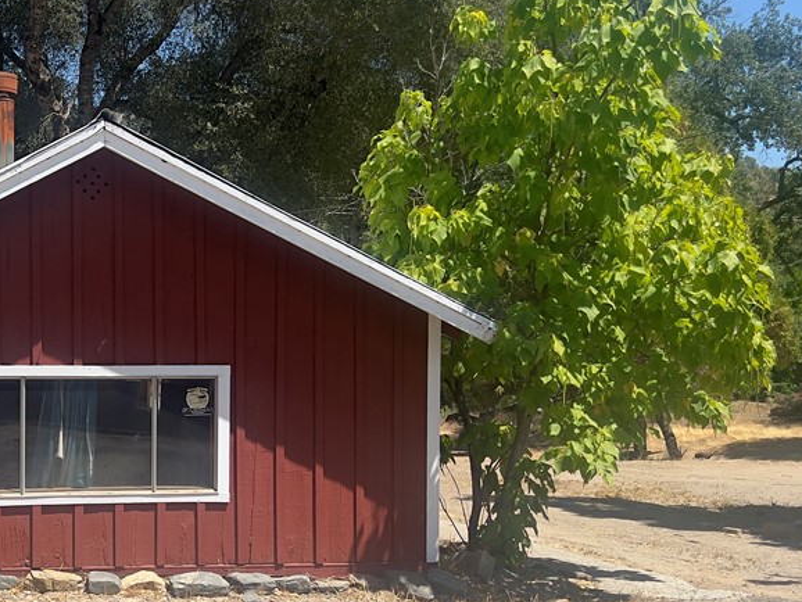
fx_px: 1066
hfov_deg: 39.4
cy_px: 336
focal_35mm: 46
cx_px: 148
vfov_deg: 31.5
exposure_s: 1/2994
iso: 50
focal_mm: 5.7
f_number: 1.5
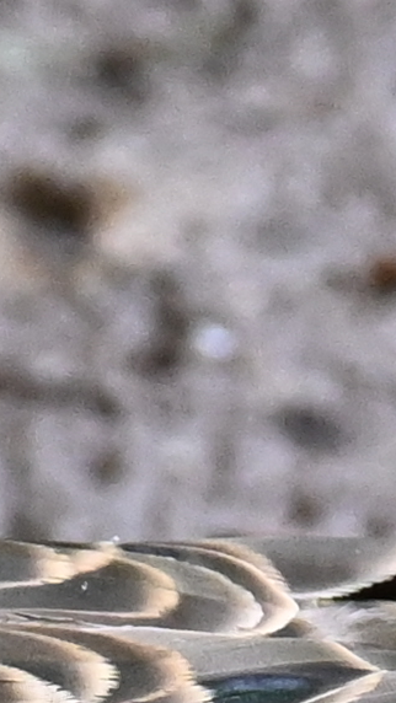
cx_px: -577
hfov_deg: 0.6
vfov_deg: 1.1
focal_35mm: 1987
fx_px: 37070
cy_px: 1697
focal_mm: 130
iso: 1600
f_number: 5.3
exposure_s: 1/1000
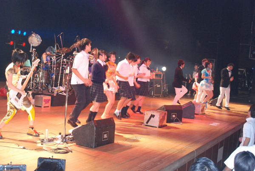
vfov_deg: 25.8
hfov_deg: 37.8
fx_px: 372
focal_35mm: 52
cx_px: 128
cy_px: 86
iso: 1600
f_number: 5.6
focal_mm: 35
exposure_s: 1/60
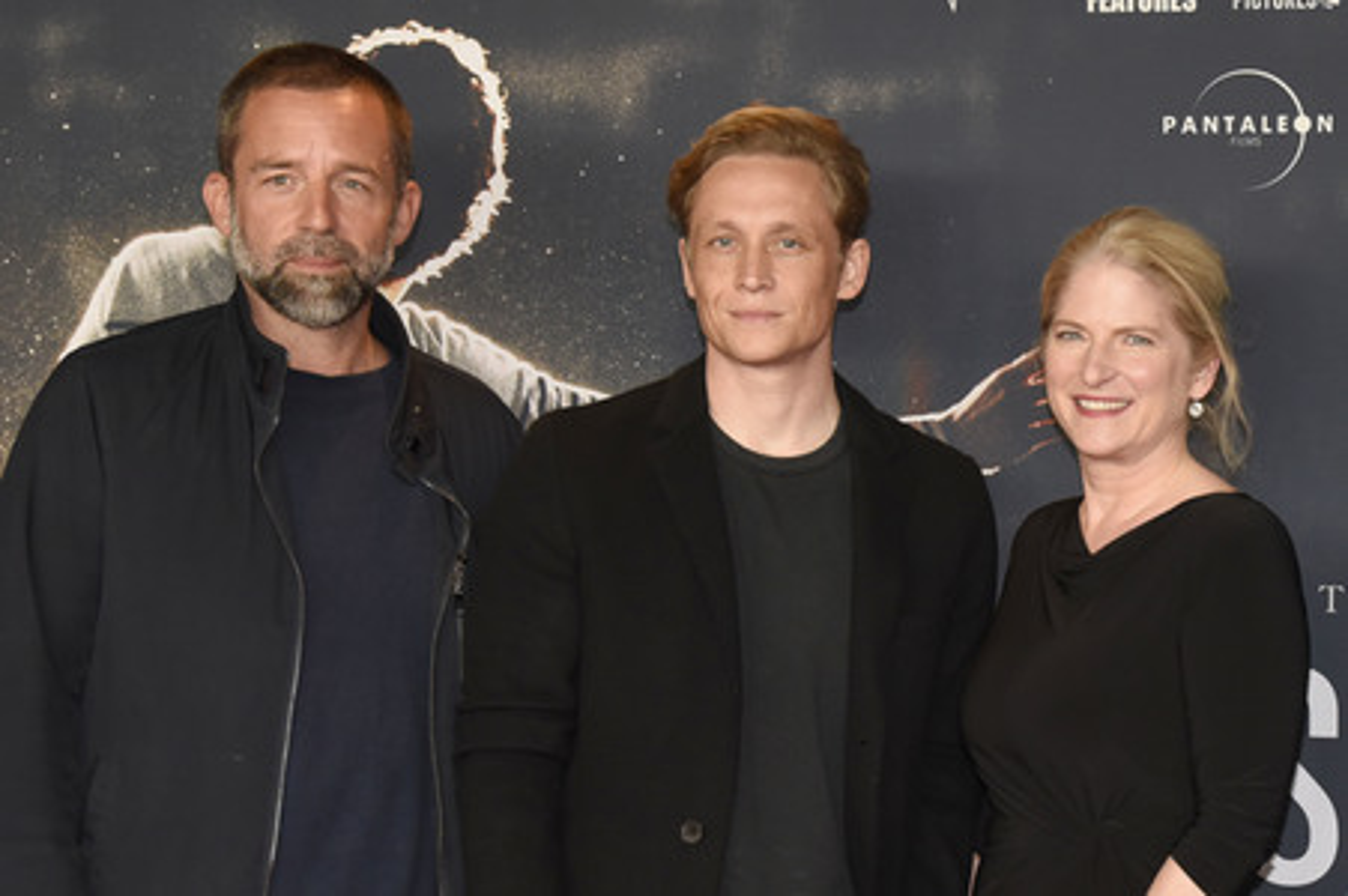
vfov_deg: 27.0
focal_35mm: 50
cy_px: 448
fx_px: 1871
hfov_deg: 39.6
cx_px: 674
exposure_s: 1/125
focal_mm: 50
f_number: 6.3
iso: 2000
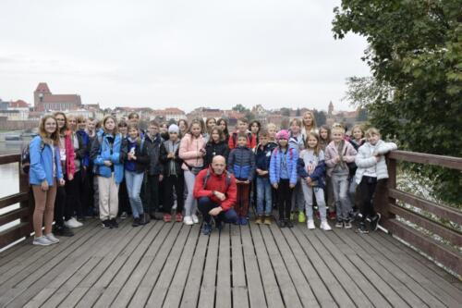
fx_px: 462
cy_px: 154
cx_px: 231
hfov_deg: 53.1
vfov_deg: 36.8
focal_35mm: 36
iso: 800
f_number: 10
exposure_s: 1/400
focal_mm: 24
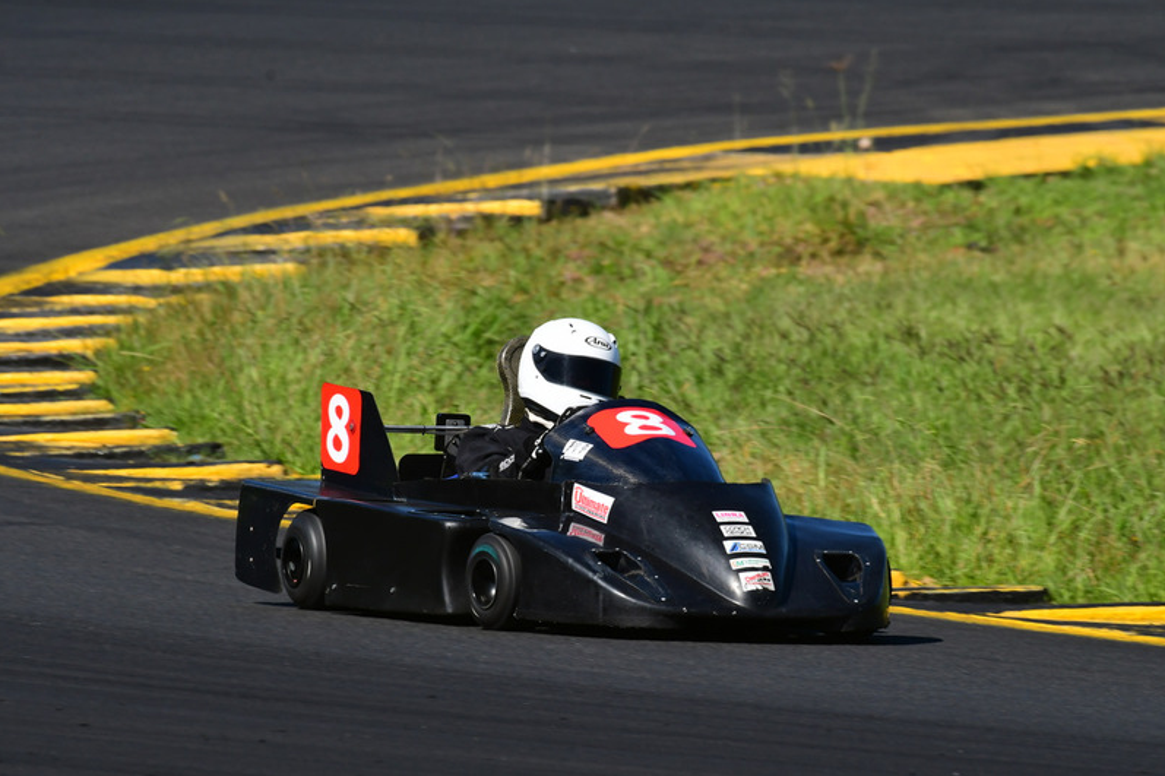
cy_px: 389
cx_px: 582
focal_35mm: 753
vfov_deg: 1.8
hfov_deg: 2.7
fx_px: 24361
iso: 400
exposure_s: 1/640
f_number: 11
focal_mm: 500
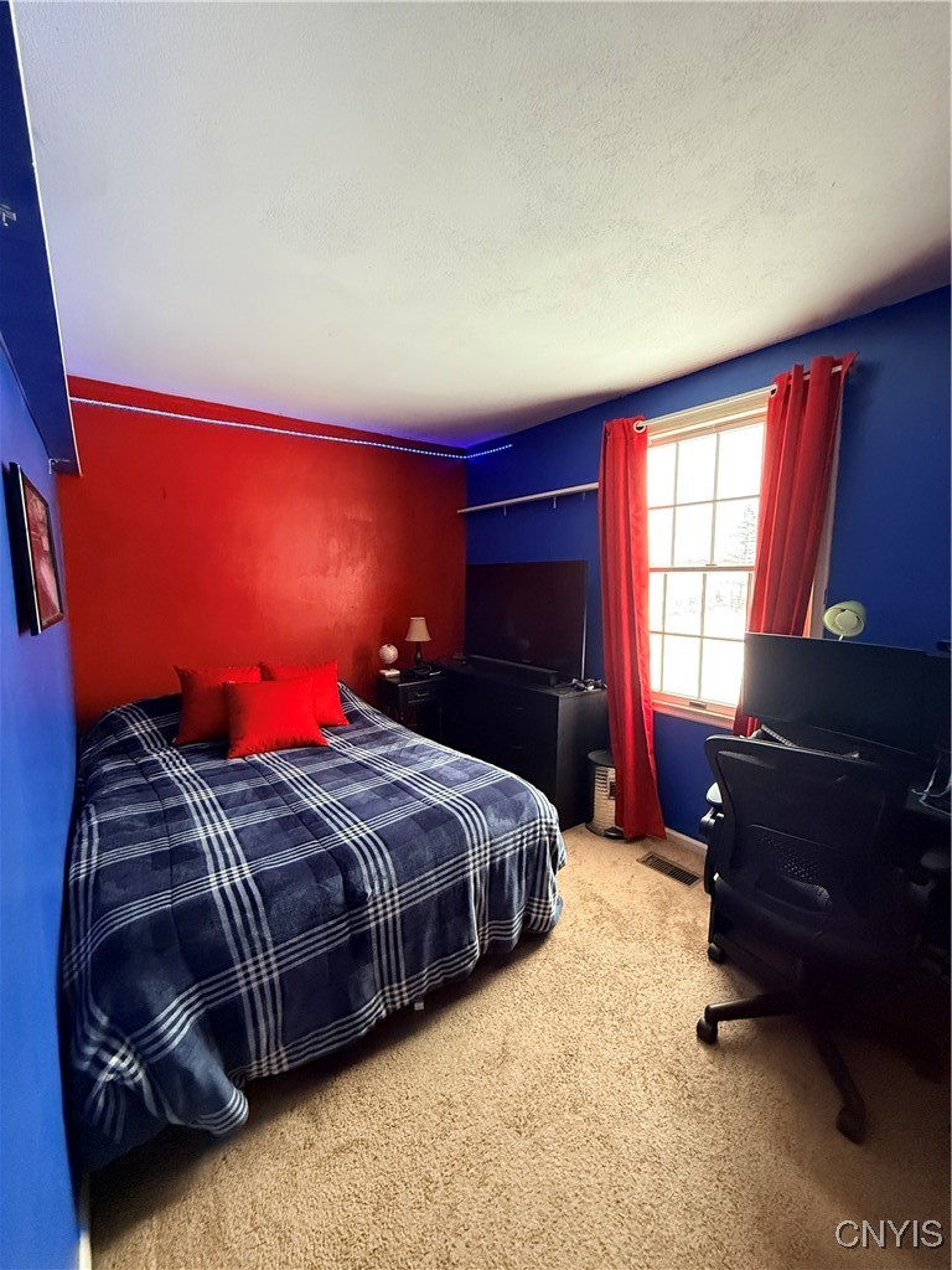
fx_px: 513
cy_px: 635
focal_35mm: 14
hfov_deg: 85.7
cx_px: 476
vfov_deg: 102.1
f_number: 2.2
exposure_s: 1/52
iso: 640
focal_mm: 2.22
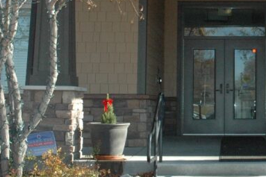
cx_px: 228
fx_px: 741
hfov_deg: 20.0
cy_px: 5
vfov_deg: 13.5
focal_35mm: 100
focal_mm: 25
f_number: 7.1
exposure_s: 1/500
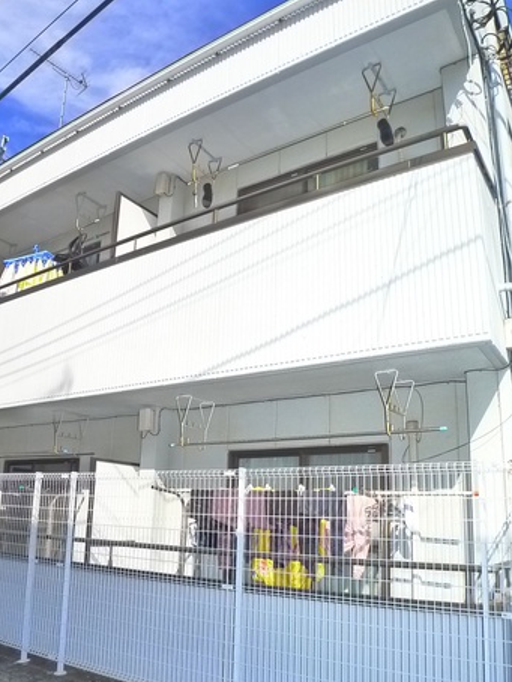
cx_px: 235
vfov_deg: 49.9
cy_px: 394
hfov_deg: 38.7
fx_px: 729
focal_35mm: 37
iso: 400
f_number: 4
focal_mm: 5.1
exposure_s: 1/800
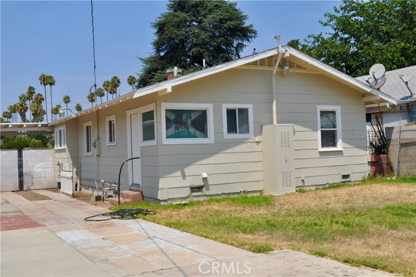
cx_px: 208
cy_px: 138
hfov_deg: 49.6
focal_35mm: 39
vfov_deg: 34.1
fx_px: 450
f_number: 14
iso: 200
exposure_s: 1/200
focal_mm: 26
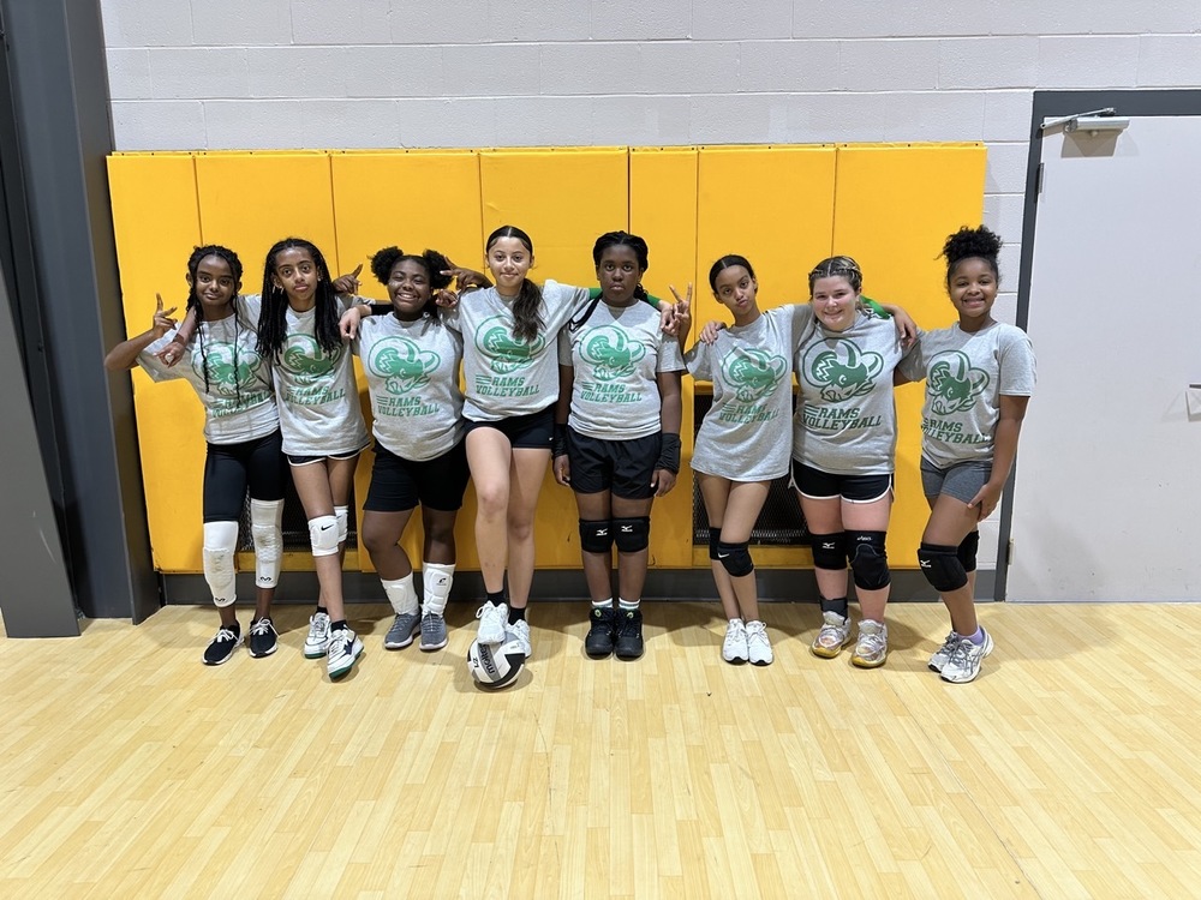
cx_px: 600
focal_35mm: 24
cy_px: 450
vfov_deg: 56.8
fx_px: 833
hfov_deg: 71.6
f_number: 1.78
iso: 200
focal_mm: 6.86
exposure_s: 1/120
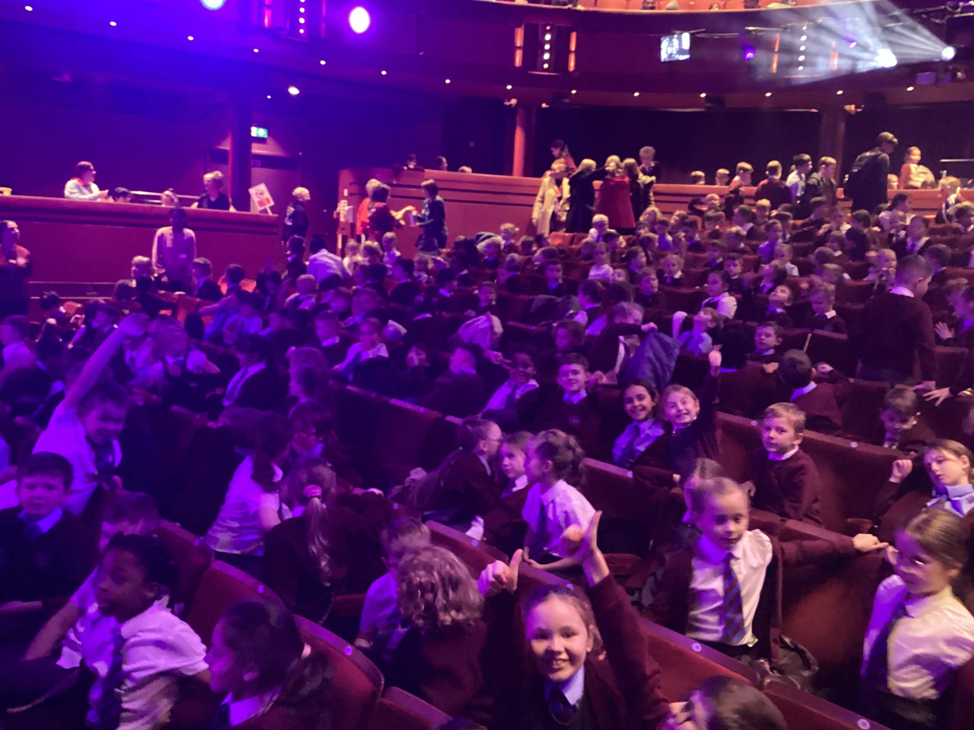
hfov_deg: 56.8
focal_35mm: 32
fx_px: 900
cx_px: 483
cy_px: 366
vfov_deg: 44.2
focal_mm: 3.3
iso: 800
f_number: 2.4
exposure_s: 1/17
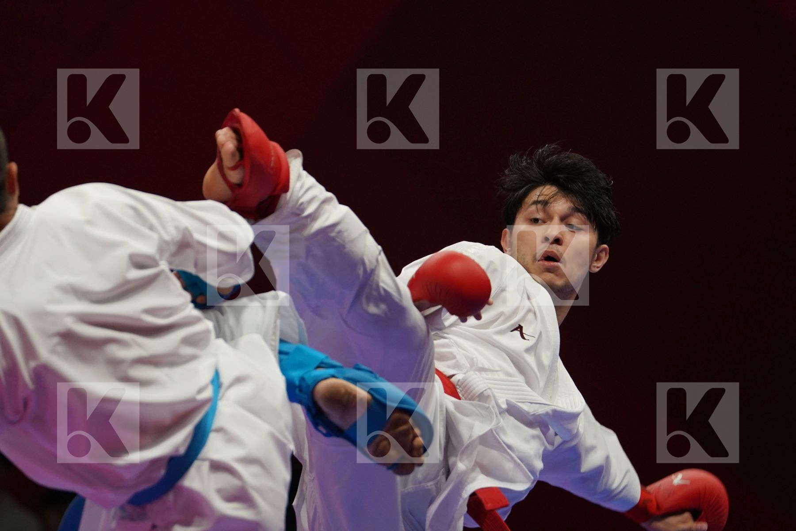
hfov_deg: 4.9
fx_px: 9286
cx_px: 398
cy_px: 266
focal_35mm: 420
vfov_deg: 3.3
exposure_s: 1/1000
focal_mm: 280
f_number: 4
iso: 1600
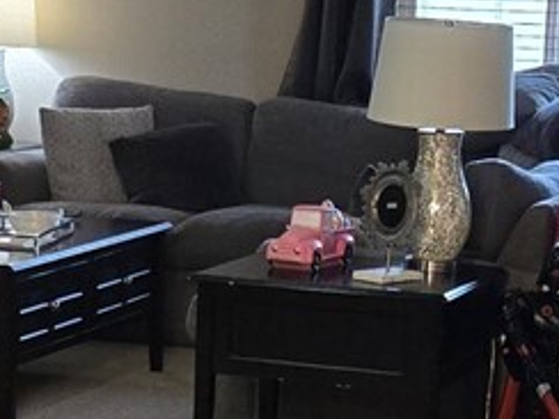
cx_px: 241
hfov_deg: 13.1
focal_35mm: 151
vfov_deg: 9.7
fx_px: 2438
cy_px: 479
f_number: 1.8
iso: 500
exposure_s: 1/120
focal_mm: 5.4
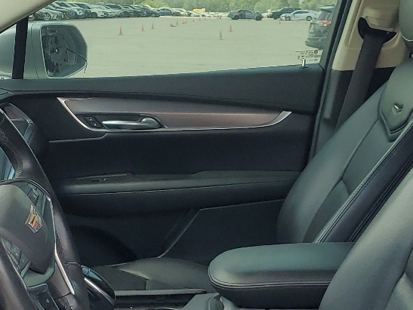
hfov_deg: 25.5
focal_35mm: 76
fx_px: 907
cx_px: 139
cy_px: 182
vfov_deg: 19.4
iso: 50
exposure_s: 1/625
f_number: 1.5
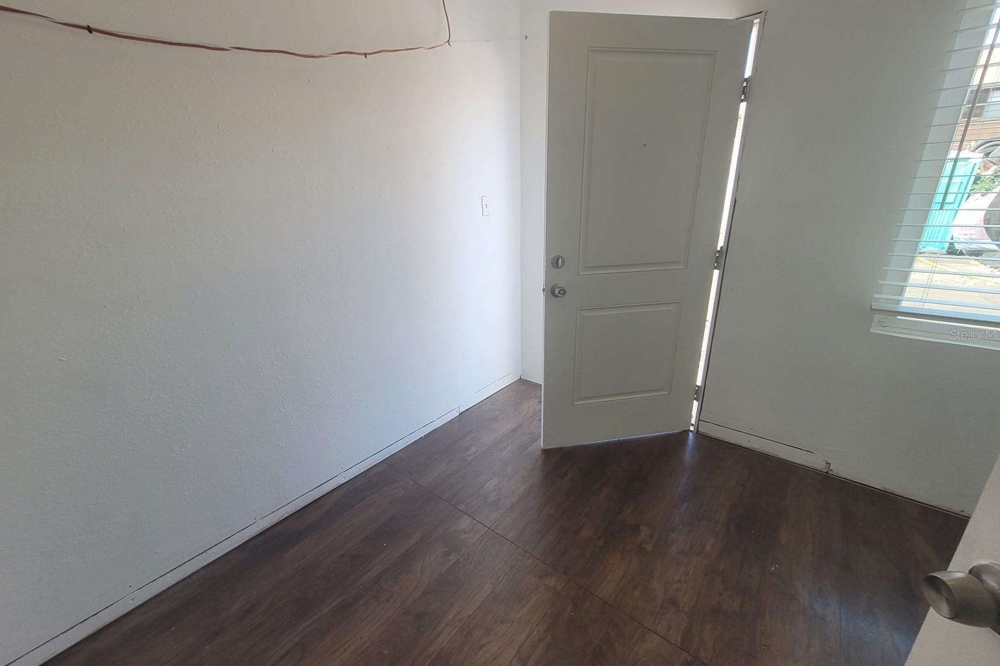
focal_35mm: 14
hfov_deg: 104.2
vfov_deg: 81.2
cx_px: 493
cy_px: 334
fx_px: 389
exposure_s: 1/120
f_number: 2.2
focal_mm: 1.74
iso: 50
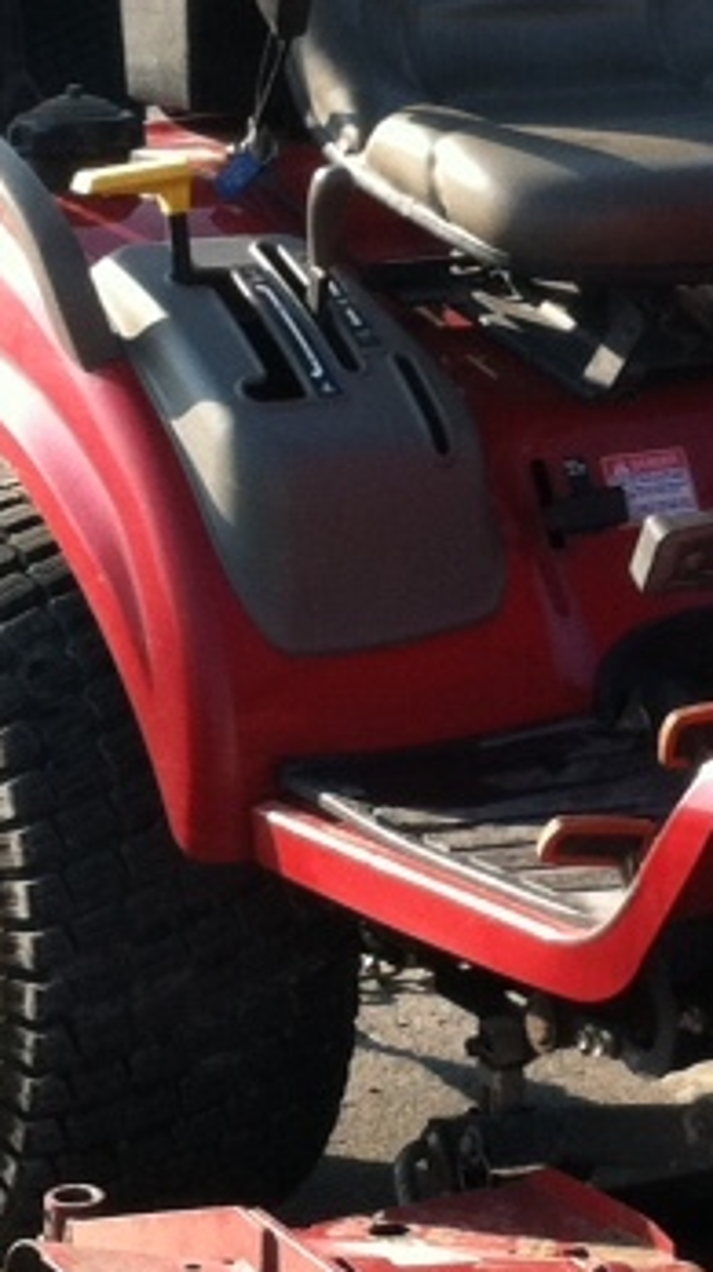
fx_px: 4787
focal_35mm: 142
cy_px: 453
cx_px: 1020
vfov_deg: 15.1
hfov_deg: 8.4
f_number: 2.8
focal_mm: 3.85
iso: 80
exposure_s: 1/385
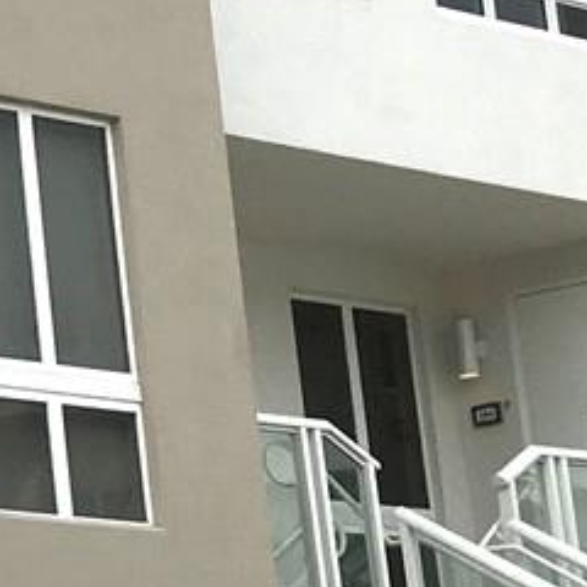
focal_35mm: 171
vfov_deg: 10.2
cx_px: -927
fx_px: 3281
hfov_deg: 9.0
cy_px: 149
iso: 25
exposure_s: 1/1603
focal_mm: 4.15
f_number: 2.2
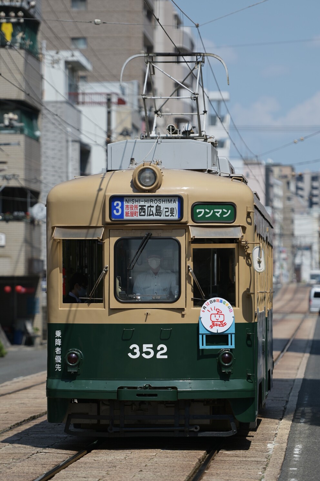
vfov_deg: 12.5
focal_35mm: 165
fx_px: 2202
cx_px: 160
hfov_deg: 8.3
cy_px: 240
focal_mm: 165
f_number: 2.8
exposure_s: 1/2000
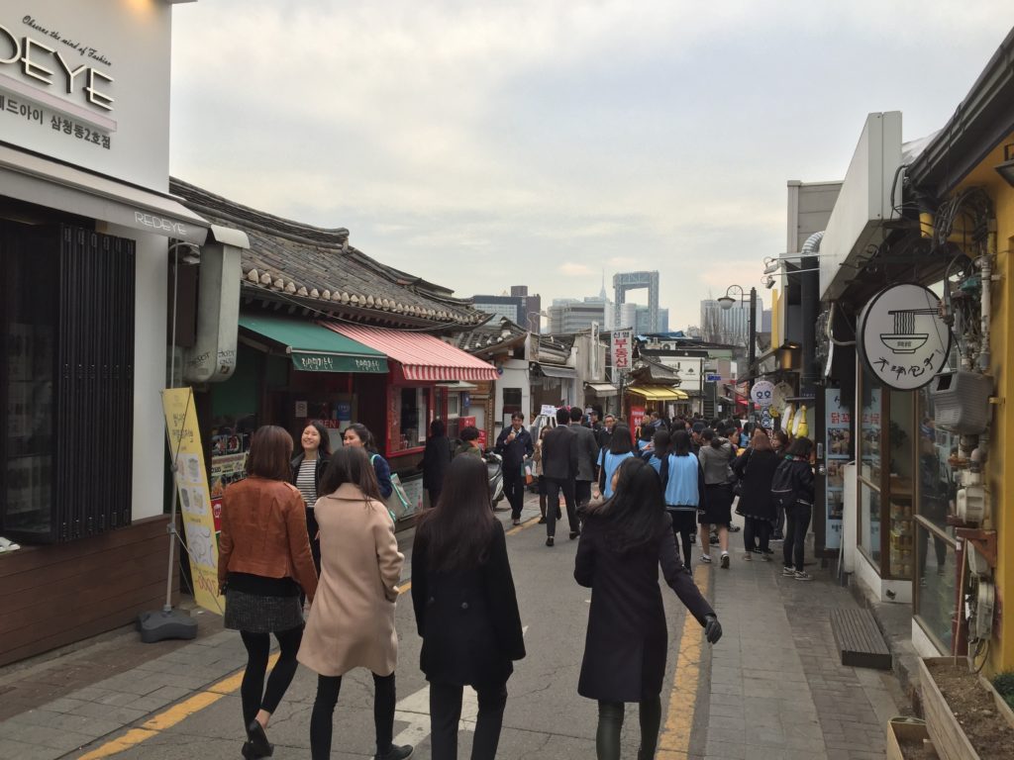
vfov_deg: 48.2
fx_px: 849
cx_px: 507
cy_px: 380
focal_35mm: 29
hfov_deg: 61.7
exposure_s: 1/1236
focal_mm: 4.15
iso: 32
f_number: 2.2
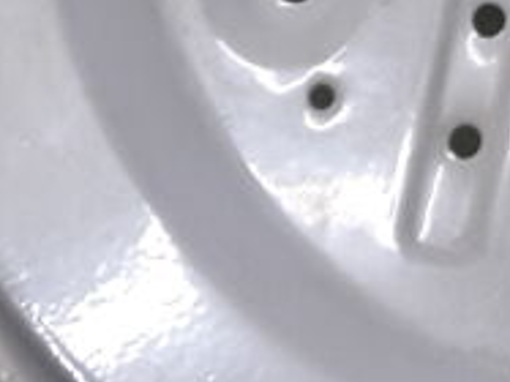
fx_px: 2209
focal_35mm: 150
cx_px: 357
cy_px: -333
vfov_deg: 9.4
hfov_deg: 13.1
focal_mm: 3.7
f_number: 1.9
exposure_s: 1/33
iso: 100
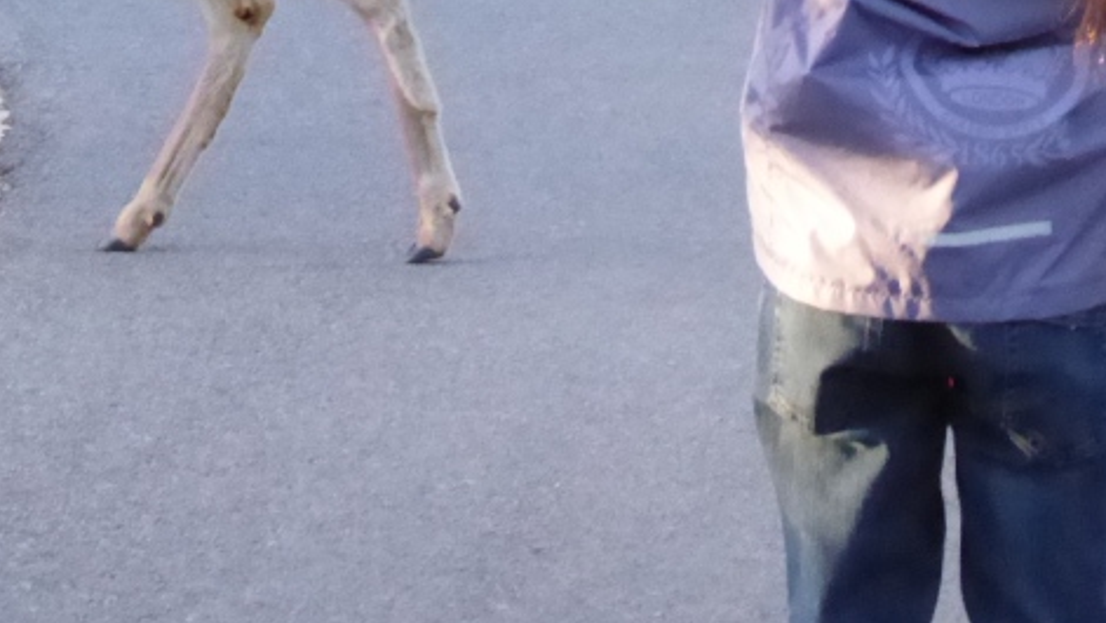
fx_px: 8124
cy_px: -139
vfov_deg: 4.4
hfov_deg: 7.8
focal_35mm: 277
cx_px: 141
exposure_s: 1/100
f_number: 5.1
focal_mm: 19
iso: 1600
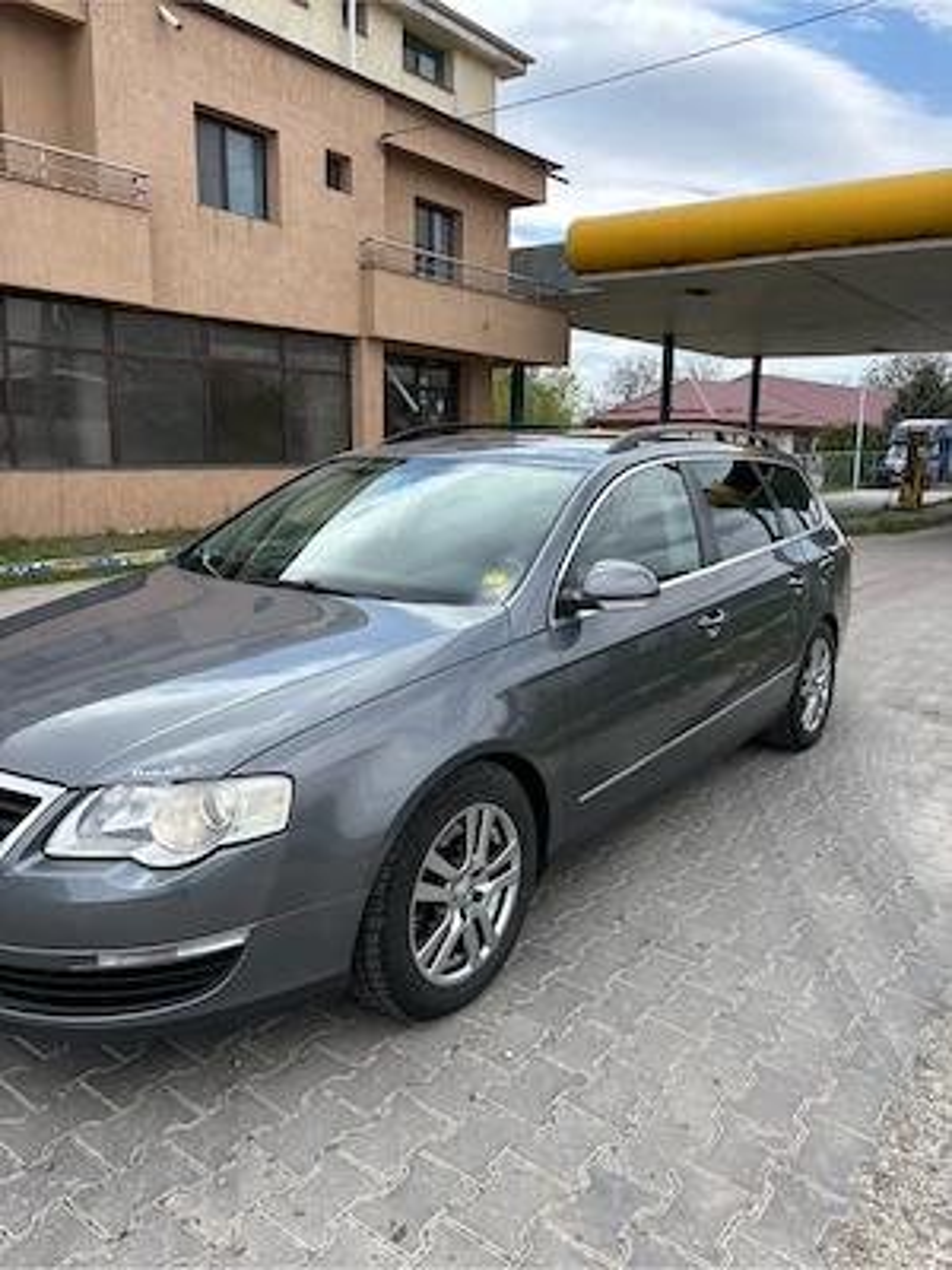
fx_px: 953
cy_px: 635
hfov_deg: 53.1
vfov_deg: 67.3
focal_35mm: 26
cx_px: 476
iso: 64
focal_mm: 5.96
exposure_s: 1/2865
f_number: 1.6
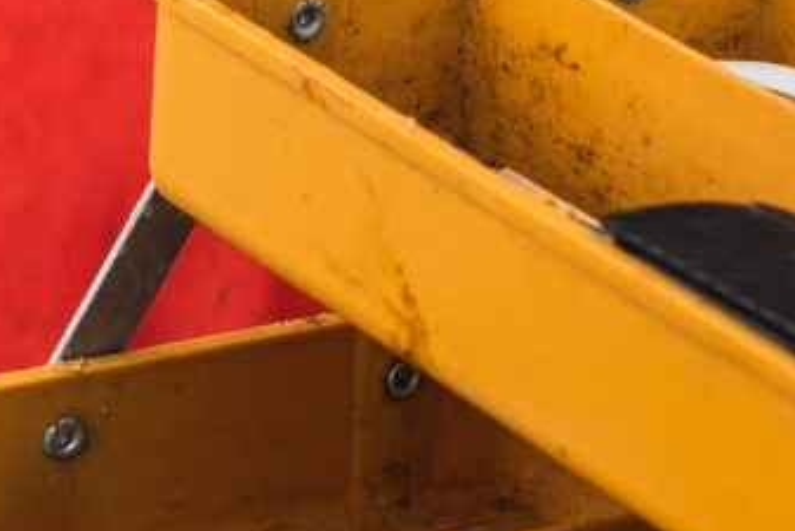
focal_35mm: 266
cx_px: 156
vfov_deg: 5.1
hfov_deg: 7.7
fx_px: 5876
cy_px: -227
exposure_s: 1/400
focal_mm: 35
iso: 100
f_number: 5
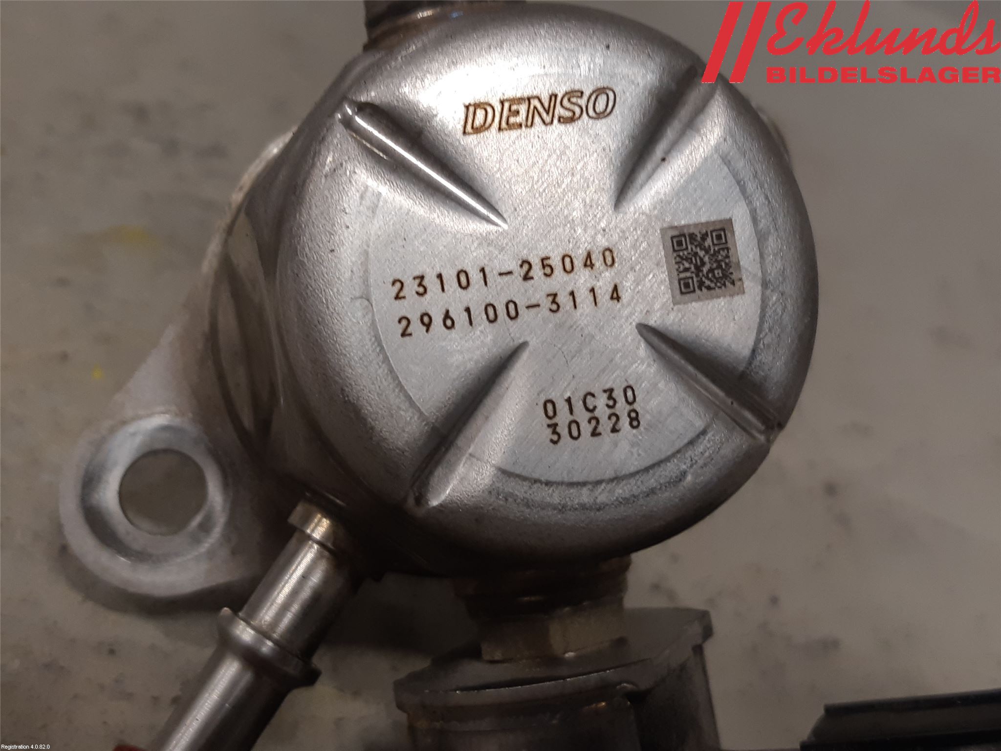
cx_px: 500
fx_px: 752
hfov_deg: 67.3
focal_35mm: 26
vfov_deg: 53.1
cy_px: 376
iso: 64
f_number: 1.7
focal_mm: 3.93
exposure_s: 1/50
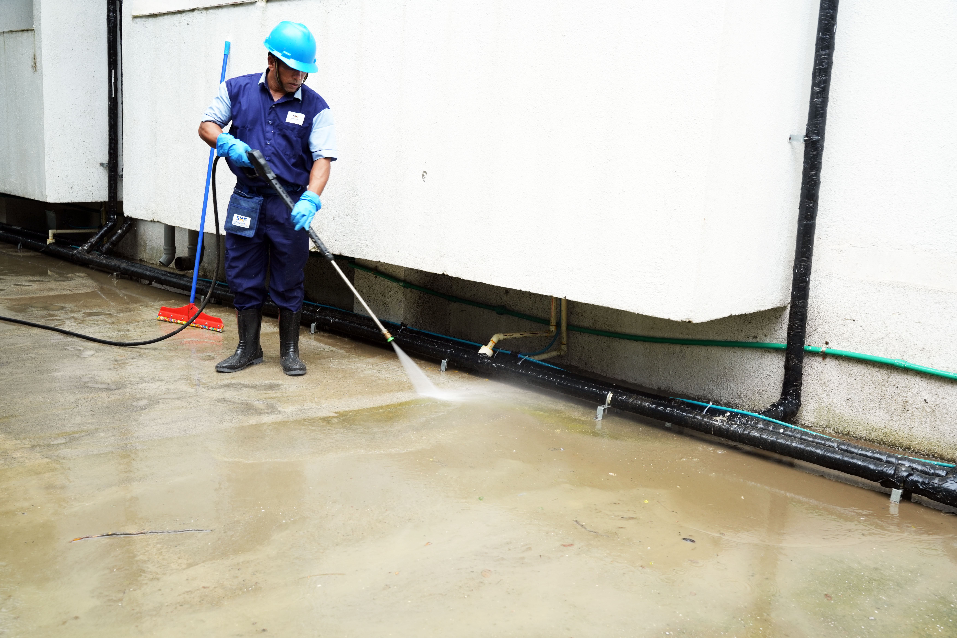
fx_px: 920
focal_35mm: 35
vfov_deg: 38.3
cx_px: 478
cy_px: 319
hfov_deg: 55.0
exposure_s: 1/125
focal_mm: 34.6
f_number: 5.6
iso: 250
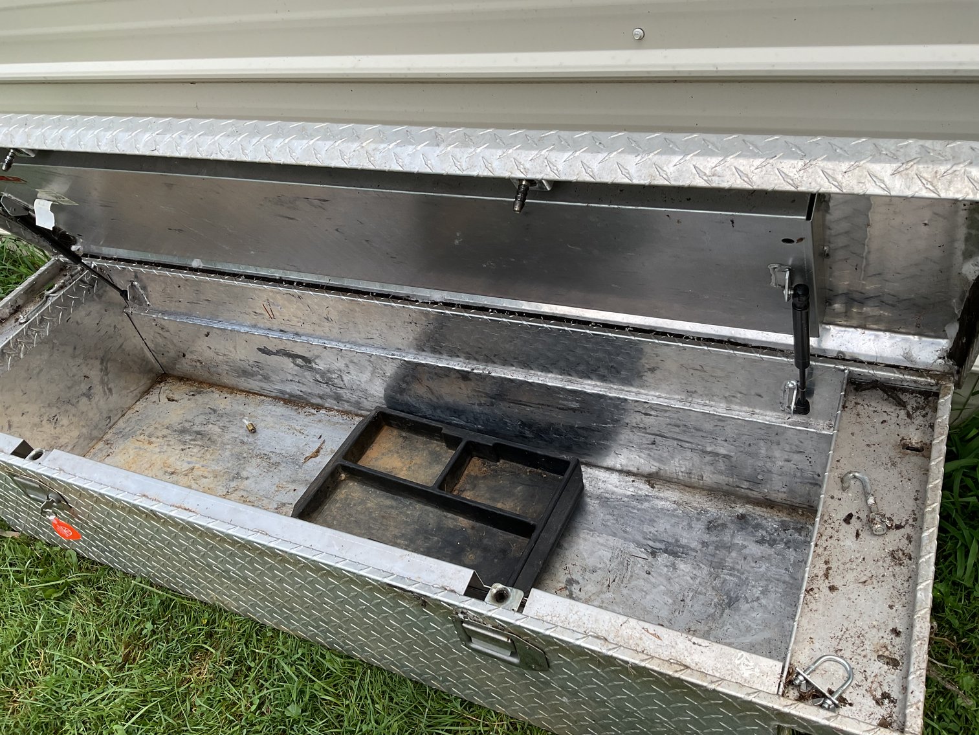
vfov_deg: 48.2
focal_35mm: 29
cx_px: 490
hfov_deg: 61.7
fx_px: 820
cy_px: 368
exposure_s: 1/422
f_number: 1.8
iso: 16
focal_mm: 3
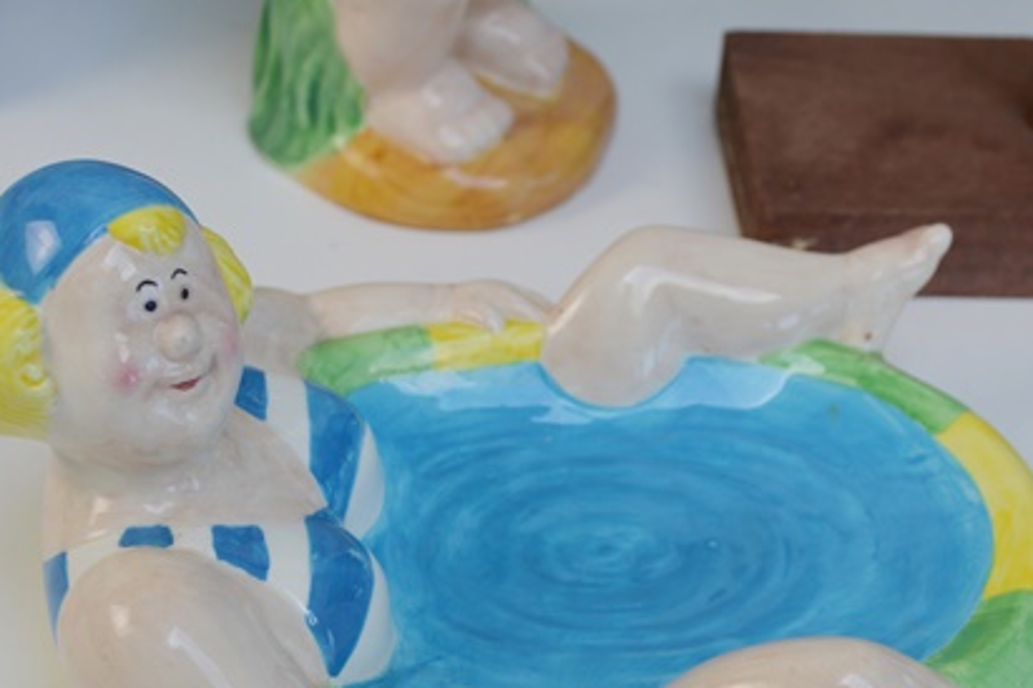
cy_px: 465
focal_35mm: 70
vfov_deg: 19.4
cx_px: 571
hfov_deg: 28.8
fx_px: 2008
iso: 200
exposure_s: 1/160
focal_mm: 32
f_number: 6.3
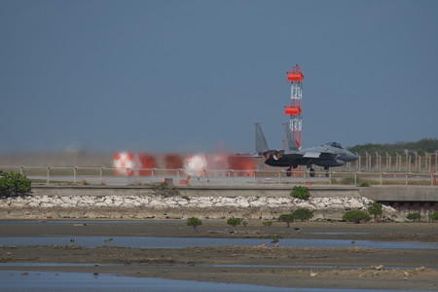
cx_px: 219
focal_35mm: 825
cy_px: 146
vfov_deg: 1.7
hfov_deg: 2.5
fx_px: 10037
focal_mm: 550
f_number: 8
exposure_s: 1/1600
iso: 200
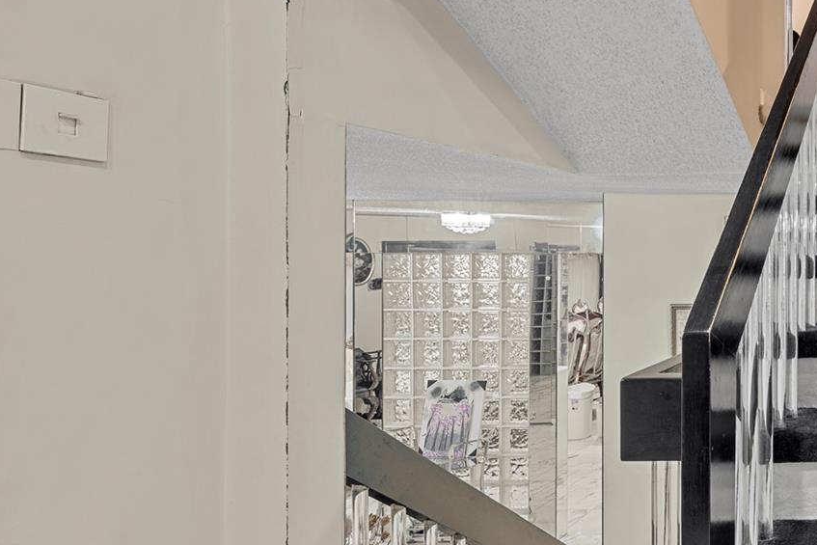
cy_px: 246
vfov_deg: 44.9
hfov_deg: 42.8
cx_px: 968
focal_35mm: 29
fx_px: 658
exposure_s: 10
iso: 100
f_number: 8
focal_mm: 12
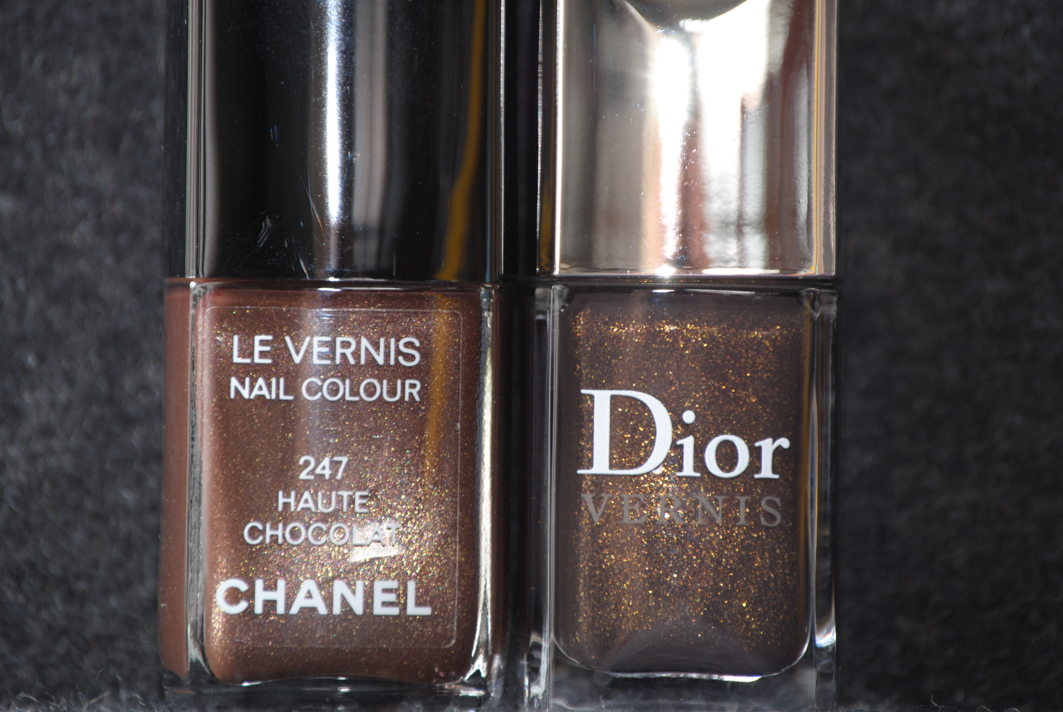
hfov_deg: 6.9
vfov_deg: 4.6
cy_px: 356
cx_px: 532
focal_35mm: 300
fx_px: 8869
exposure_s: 1/1.6
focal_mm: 200
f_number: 5.6
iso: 200
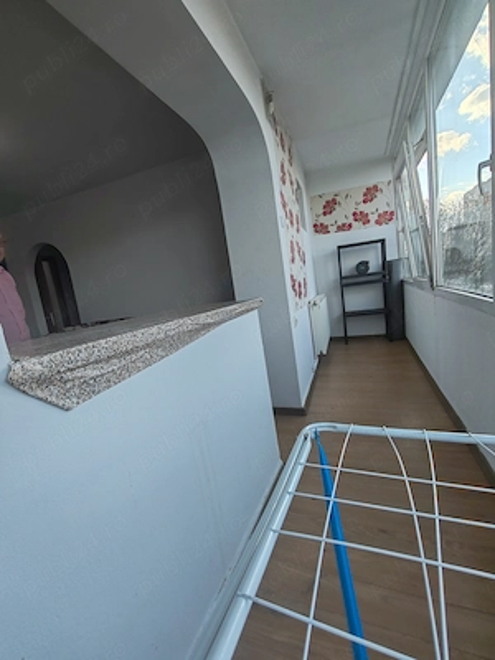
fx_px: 305
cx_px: 248
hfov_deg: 78.1
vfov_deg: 94.5
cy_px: 330
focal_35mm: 16
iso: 50
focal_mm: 1.96
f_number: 2.2
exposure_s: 1/220
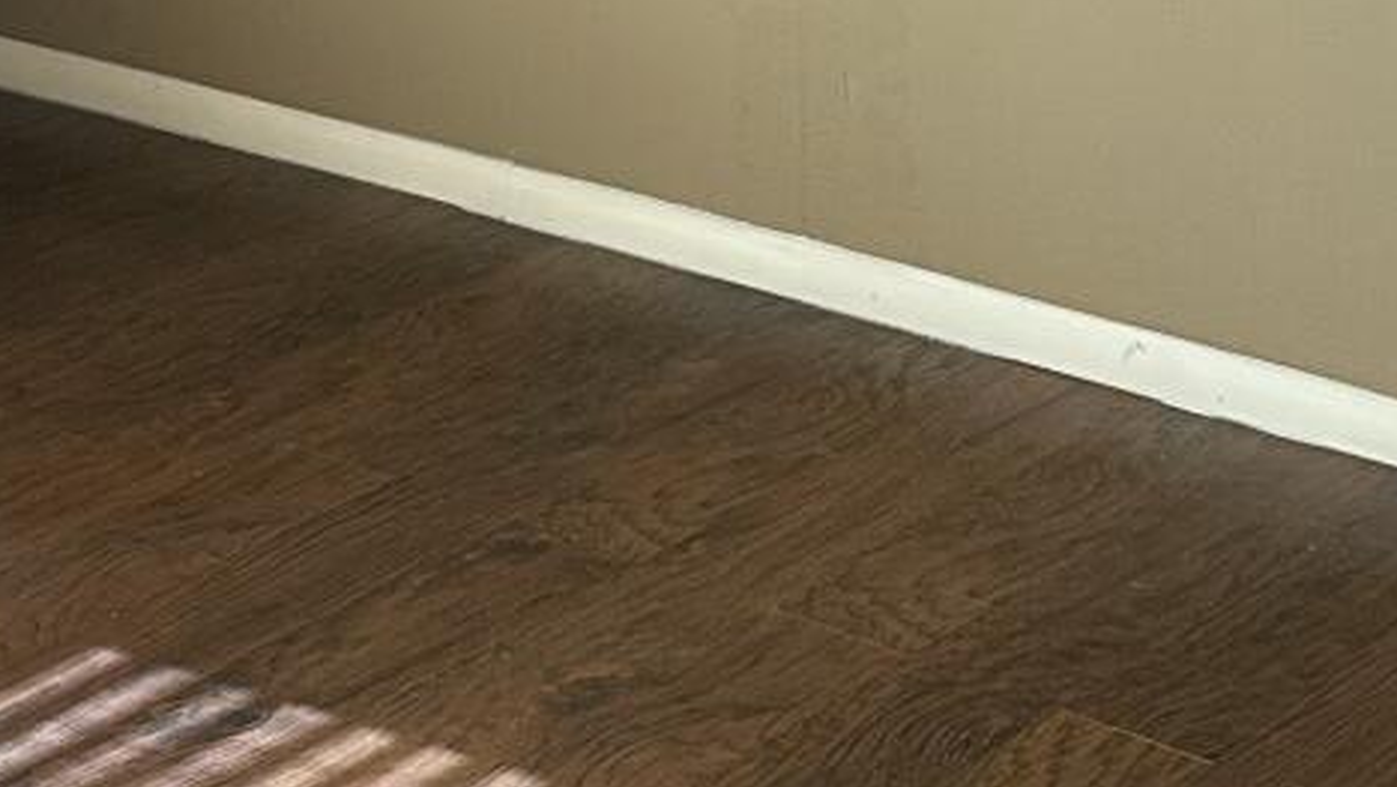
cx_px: 245
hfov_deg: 18.9
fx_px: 4150
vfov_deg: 10.5
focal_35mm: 112
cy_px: -383
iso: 200
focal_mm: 6.86
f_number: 1.78
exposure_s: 1/120
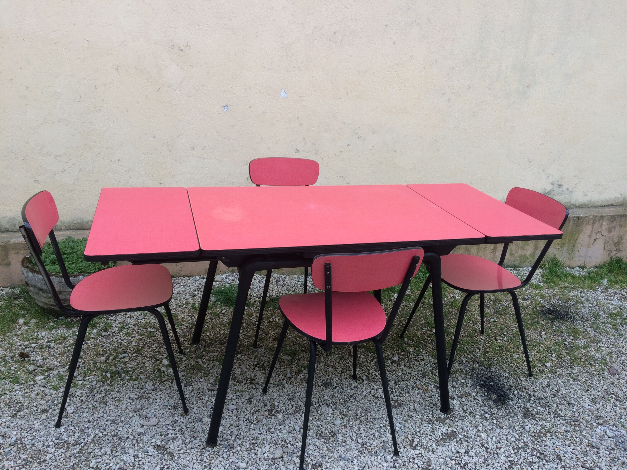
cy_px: 235
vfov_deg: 48.2
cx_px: 314
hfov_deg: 61.7
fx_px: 525
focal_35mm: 29
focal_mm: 4.15
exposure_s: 1/100
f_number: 2.2
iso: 40
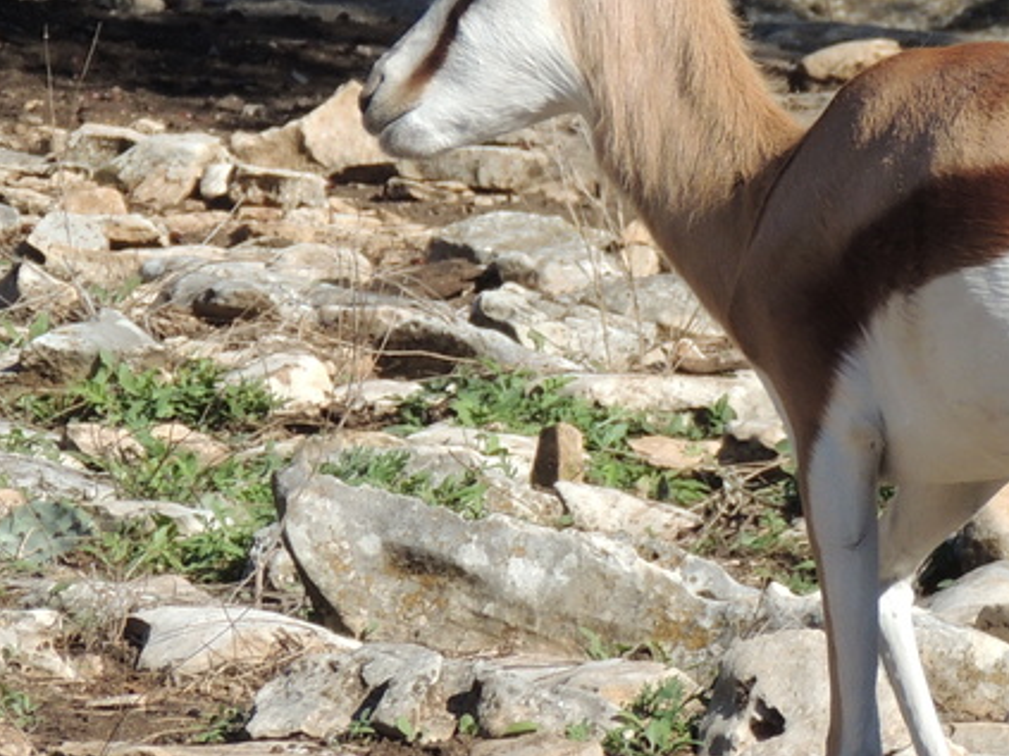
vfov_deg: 1.5
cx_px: 1059
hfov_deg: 2.0
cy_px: 93
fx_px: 28674
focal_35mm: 984
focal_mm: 57.9
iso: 140
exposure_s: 1/800
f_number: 4.8
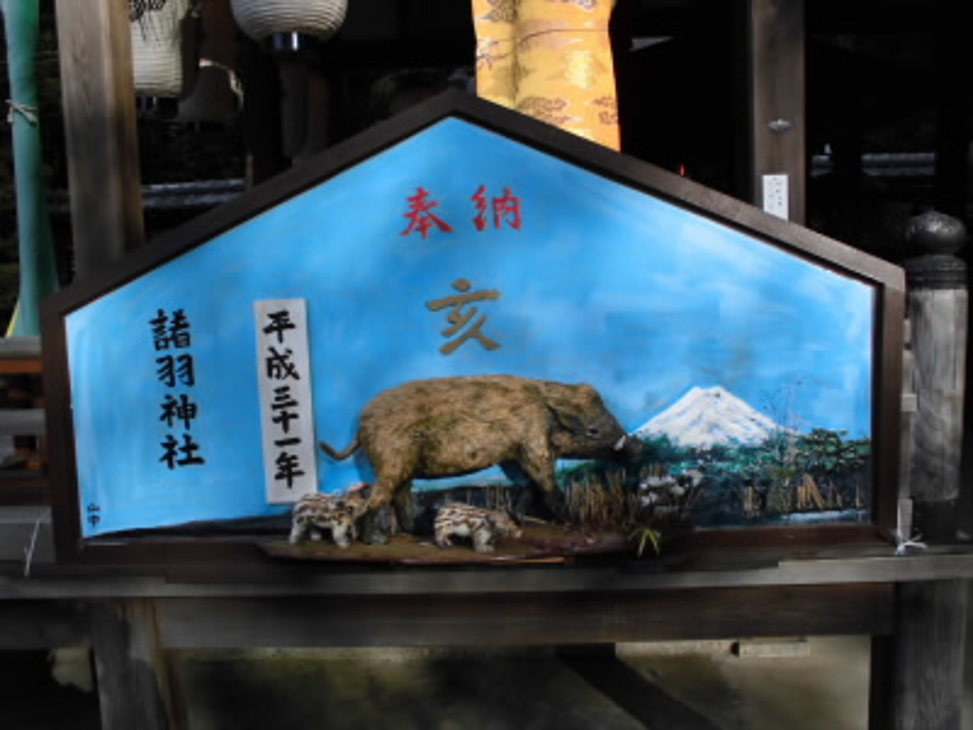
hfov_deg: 61.7
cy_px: 365
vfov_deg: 48.2
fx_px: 815
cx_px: 486
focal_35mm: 29
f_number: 3.7
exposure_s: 1/200
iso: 100
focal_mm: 5.3
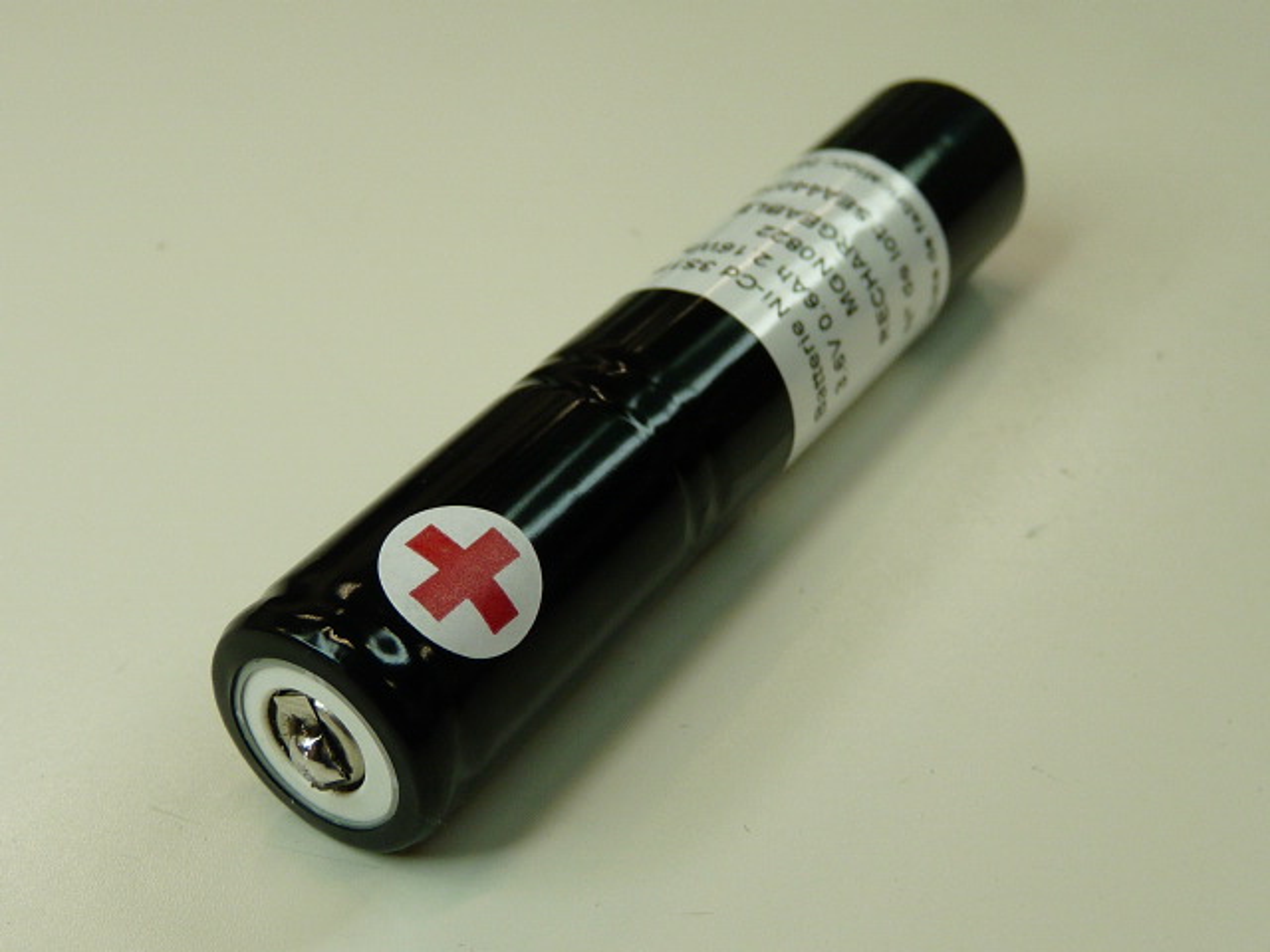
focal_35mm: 51
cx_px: 635
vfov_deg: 28.6
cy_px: 476
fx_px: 1871
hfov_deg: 37.5
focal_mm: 5.1
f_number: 2.8
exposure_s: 1/80
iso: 100
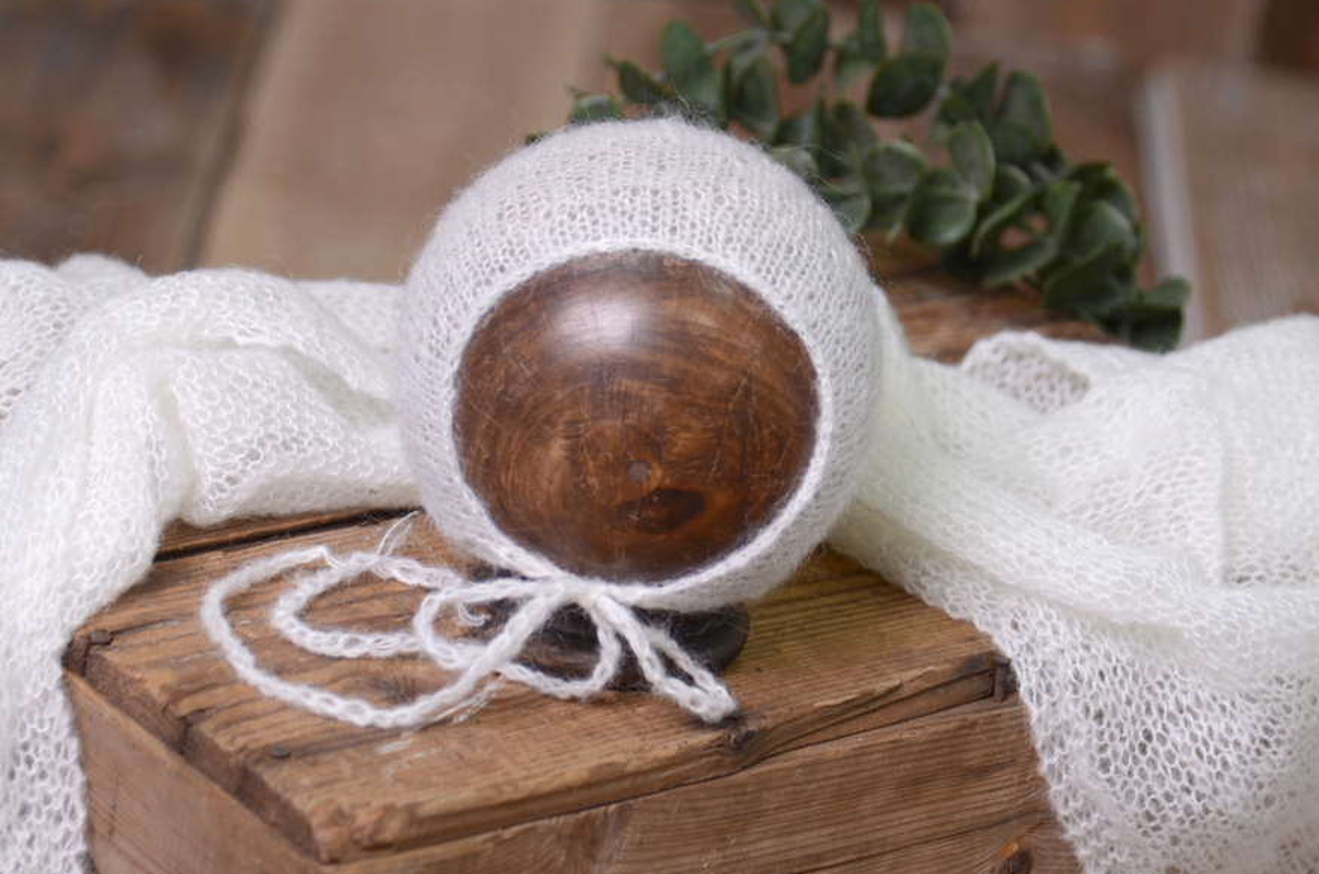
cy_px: 459
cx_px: 615
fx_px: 5266
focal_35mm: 144
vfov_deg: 9.5
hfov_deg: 14.3
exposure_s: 1/60
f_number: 4
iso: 160
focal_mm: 70
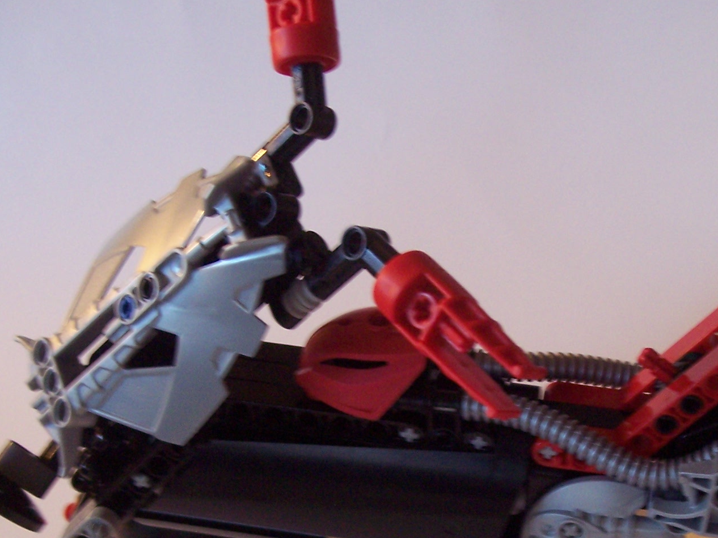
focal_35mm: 71
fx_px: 1472
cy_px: 388
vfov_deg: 20.6
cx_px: 524
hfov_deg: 27.1
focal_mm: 8
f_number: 3.4
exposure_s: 1/10
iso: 200
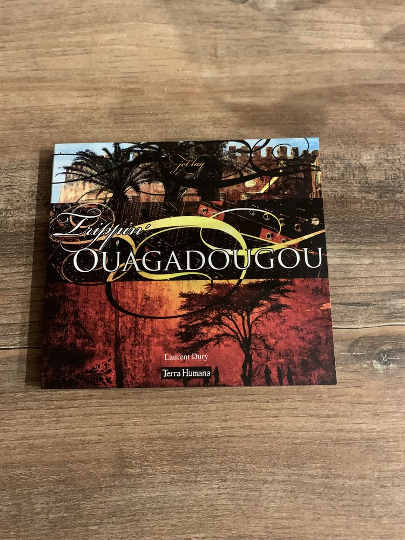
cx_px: 202
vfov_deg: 67.3
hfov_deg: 53.1
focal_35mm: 26
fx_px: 406
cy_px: 270
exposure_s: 1/25
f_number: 1.8
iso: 640
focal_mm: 4.25
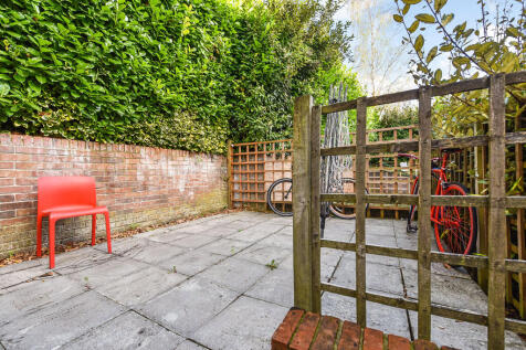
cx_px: 263
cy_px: 175
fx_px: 219
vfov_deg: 77.3
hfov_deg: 100.4
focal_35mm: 15
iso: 400
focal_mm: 15
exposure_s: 1/80
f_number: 8
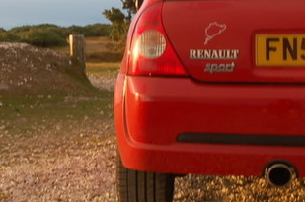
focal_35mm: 87
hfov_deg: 23.3
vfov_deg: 15.5
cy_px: 25
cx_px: 91
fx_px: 736
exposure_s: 1/13
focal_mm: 28
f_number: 22
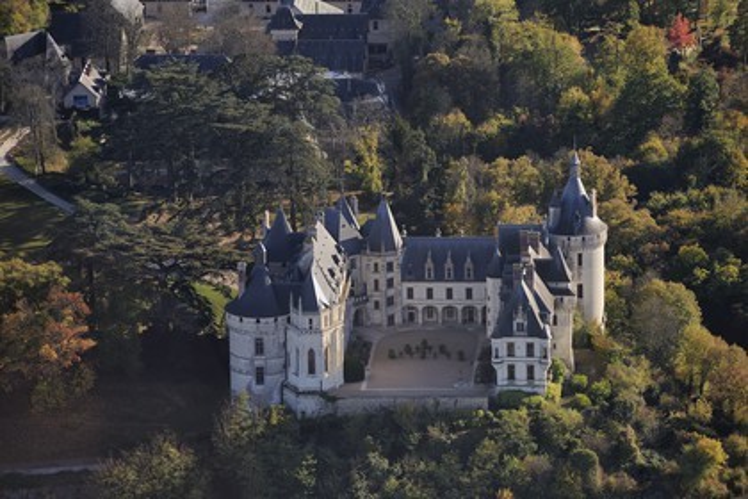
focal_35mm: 200
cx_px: 374
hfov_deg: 10.3
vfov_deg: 6.9
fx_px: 4155
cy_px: 250
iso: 400
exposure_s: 1/1000
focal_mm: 200
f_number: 4.5
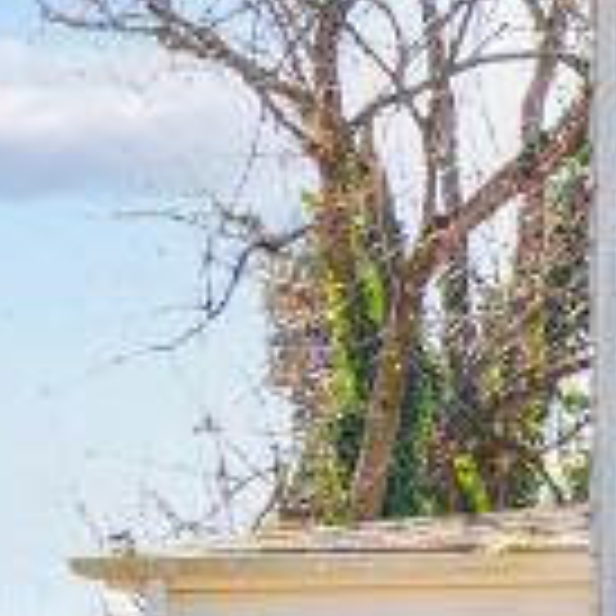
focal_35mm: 154
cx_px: 1659
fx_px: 3094
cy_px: 812
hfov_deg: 9.6
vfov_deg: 11.1
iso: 200
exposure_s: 1/200
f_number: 4
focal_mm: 16.5
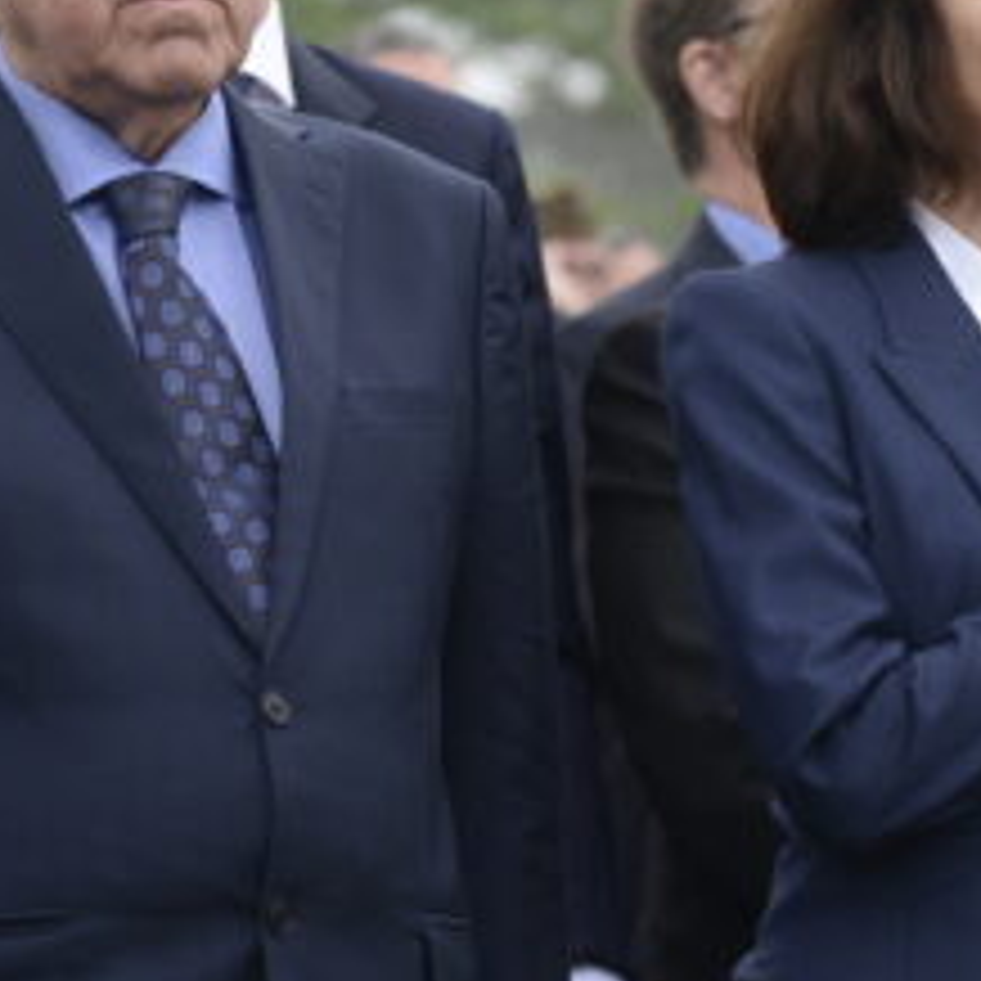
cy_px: 220
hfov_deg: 4.9
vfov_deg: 4.9
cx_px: 378
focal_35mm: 359
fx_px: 11510
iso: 400
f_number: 5
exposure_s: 1/640
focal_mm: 120
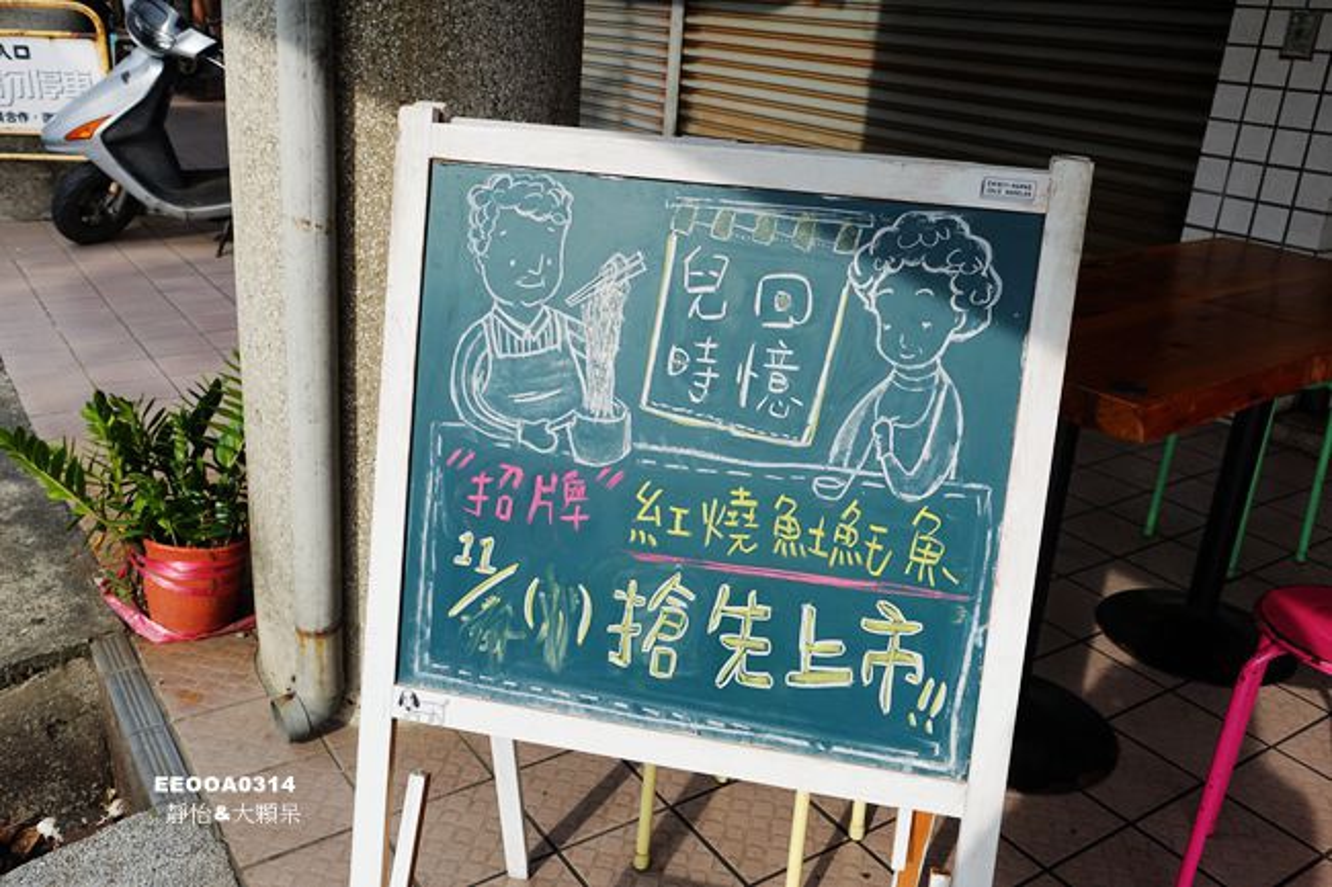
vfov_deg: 42.3
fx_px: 1147
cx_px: 666
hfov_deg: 60.3
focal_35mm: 31
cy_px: 444
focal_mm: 11.22
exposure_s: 1/500
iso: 125
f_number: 4
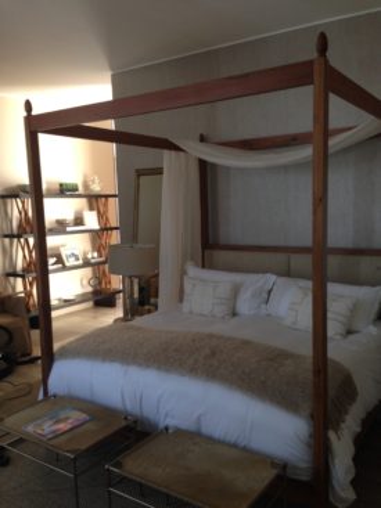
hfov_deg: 42.9
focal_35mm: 33
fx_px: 485
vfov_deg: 55.4
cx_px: 190
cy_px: 254
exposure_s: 1/20
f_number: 2.4
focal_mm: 4.12
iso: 64
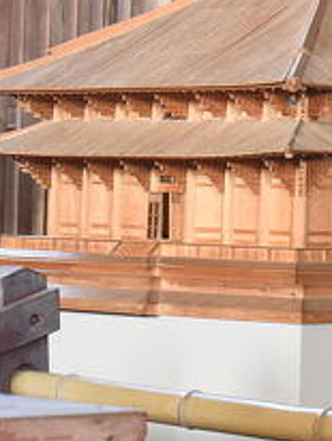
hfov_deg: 6.9
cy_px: 58
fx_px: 2705
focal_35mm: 212
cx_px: 589
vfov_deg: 9.3
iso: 6400
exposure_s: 1/100
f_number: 8
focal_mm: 70
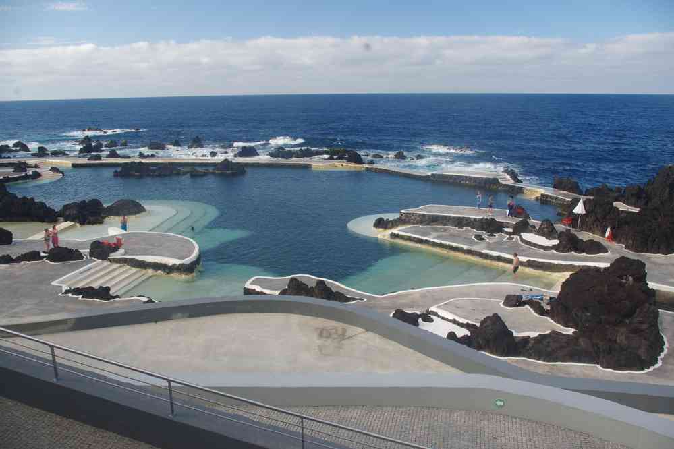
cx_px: 337
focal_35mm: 27
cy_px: 224
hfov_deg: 67.4
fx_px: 505
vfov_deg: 47.9
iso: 200
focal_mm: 18
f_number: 11
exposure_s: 1/50
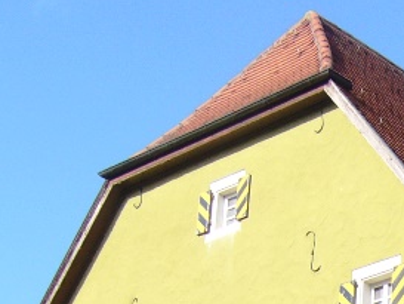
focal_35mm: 128
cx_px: 551
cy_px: 555
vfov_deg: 10.8
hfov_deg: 14.6
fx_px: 1495
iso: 80
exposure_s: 1/200
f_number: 5.6
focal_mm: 5.8
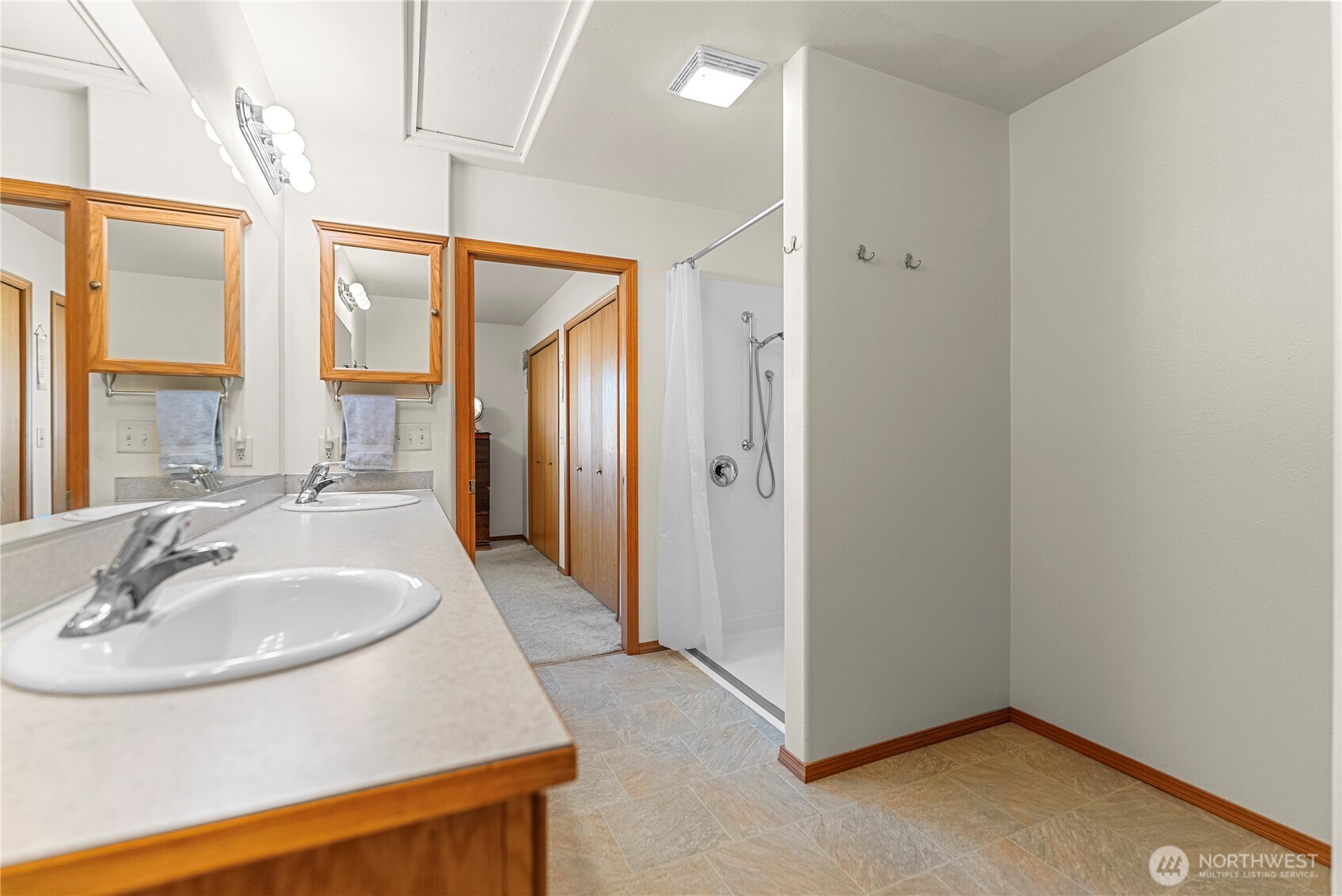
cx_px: 671
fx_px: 574
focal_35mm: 15
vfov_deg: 75.9
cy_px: 448
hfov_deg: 98.9
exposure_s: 1/6
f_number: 2.8
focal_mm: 15.4
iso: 200
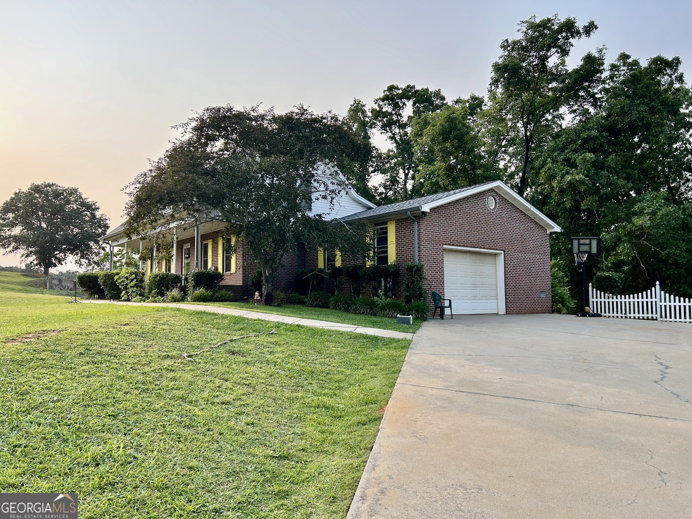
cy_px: 260
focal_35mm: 26
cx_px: 346
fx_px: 520
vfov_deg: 53.1
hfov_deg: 67.3
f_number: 1.5
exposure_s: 1/873
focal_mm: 5.7
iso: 50
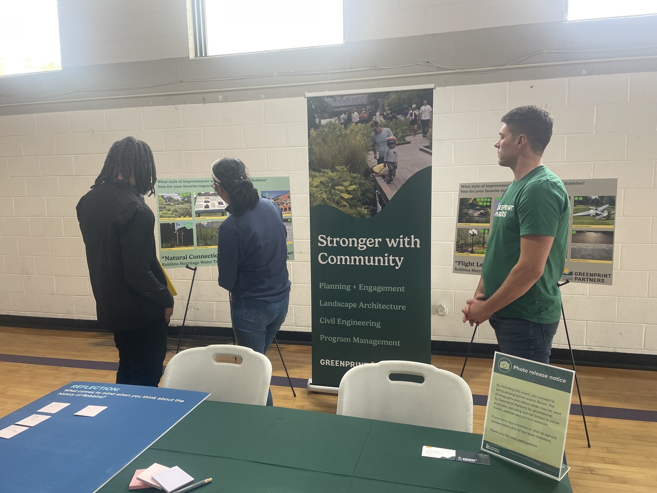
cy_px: 246
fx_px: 493
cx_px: 328
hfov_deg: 67.3
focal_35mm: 26
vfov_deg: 53.1
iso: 80
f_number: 1.6
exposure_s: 1/120
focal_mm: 4.2
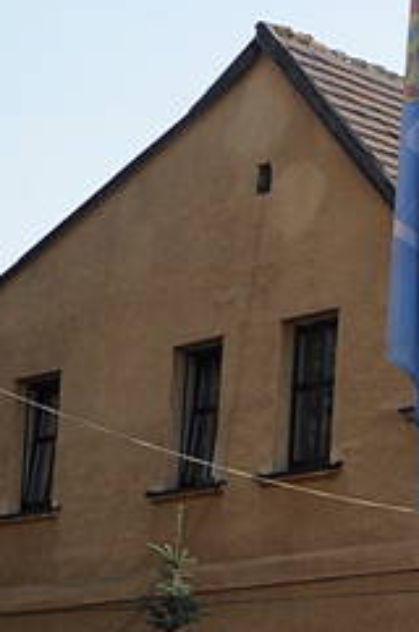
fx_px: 2223
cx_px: 551
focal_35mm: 127
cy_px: 622
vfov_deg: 15.9
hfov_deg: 10.5
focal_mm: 24
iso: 500
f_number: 10
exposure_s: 1/400
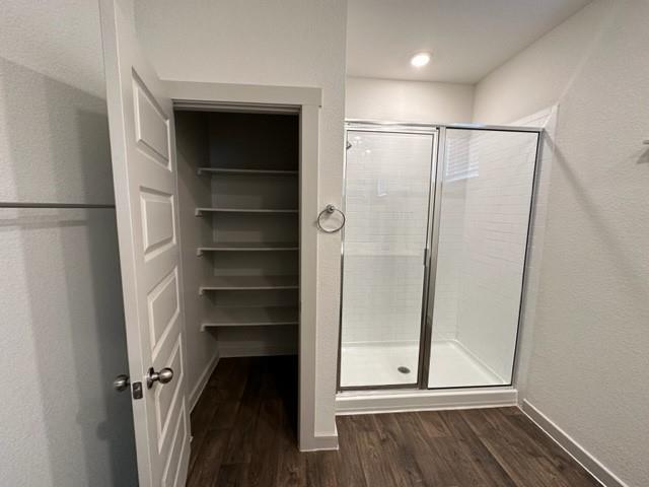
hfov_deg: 102.1
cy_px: 244
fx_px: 262
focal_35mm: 14
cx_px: 324
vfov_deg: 85.7
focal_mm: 2.22
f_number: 2.2
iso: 200
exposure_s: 1/120
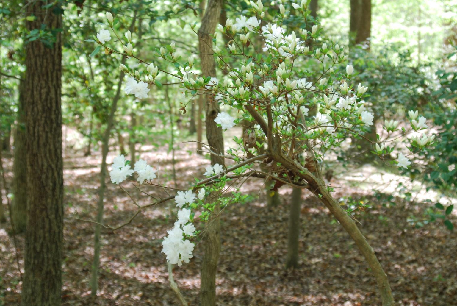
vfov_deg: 18.0
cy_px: 134
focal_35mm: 76
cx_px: 245
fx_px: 966
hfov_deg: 26.6
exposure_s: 1/60
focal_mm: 38
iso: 200
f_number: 6.3
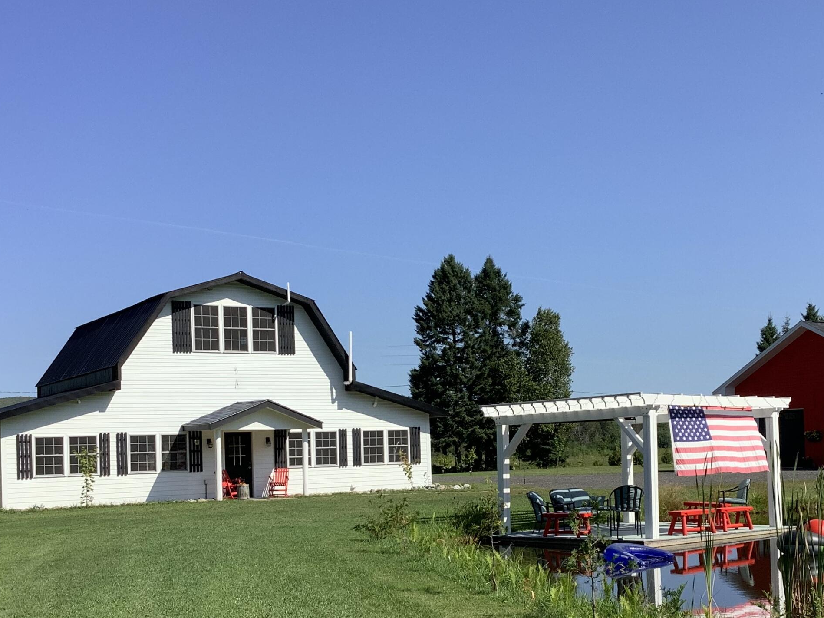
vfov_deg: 29.4
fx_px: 1166
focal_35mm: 49
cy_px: 424
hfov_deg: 38.8
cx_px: 478
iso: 25
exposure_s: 1/1431
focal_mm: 3.3
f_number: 2.4
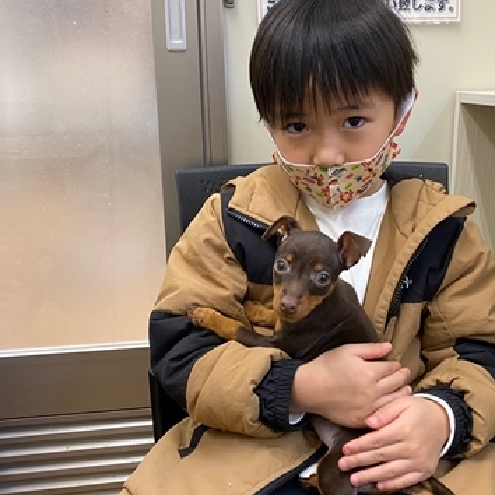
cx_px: 310
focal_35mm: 39
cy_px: 246
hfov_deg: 42.5
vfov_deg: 42.8
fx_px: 631
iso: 125
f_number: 1.8
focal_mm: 4.25
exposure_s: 1/60
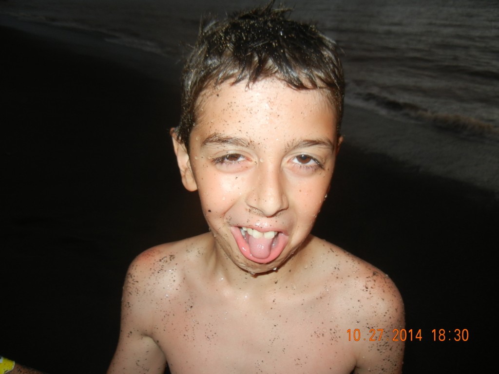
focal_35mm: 30
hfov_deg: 60.0
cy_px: 187
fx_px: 432
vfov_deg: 46.8
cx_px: 250
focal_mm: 5.4
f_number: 3.5
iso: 200
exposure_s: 1/30
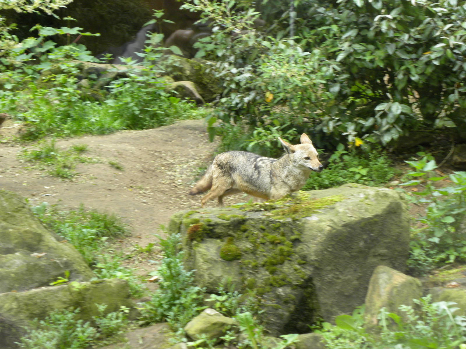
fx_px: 1144
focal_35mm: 85
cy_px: 174
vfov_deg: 17.4
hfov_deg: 23.0
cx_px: 233
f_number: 4
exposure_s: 1/79.5
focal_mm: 15.1
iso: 174
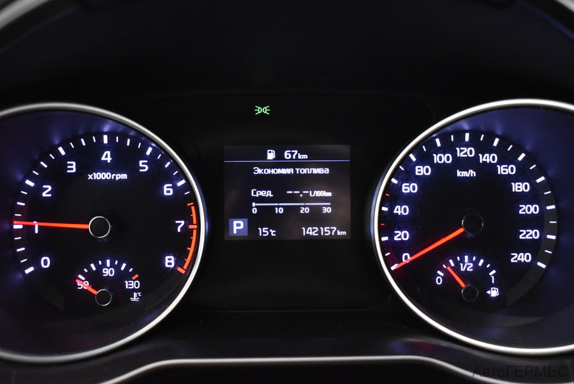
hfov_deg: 42.3
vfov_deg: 29.0
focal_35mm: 46
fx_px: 742
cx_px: 287
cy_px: 192
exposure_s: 1/50
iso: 3600
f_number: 4.2
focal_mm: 31
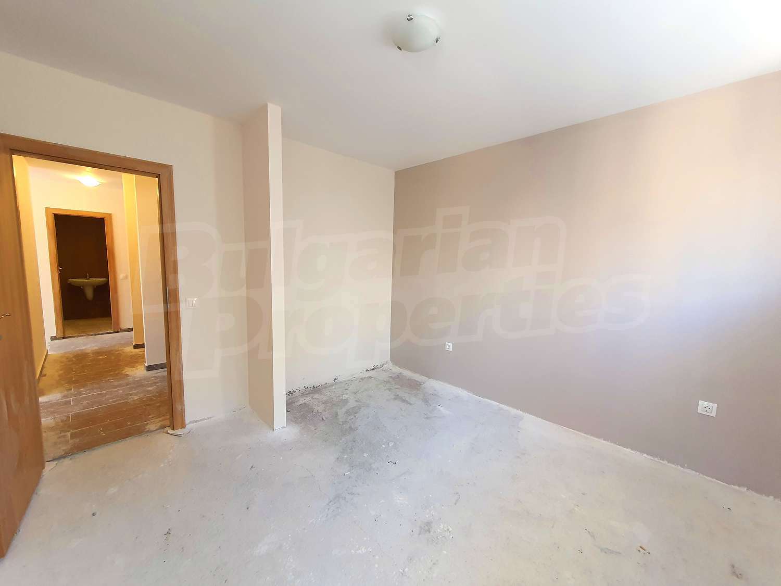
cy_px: 293
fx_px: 293
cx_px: 390
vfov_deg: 89.9
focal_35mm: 13
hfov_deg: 106.2
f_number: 2.2
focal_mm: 1.8
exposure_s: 1/50
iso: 100
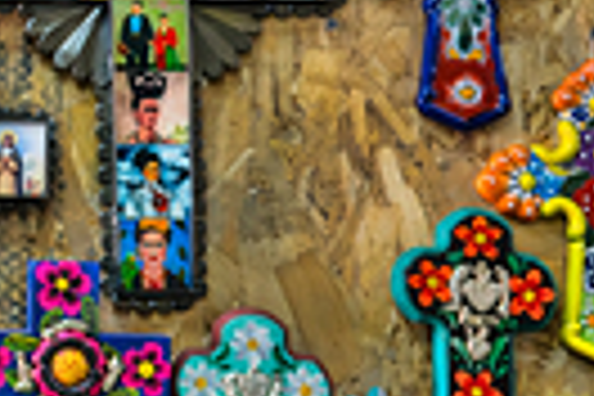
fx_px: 2557
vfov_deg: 8.7
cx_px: -477
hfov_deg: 12.2
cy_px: -104
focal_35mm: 155
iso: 800
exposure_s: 1/100
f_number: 4
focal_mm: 34
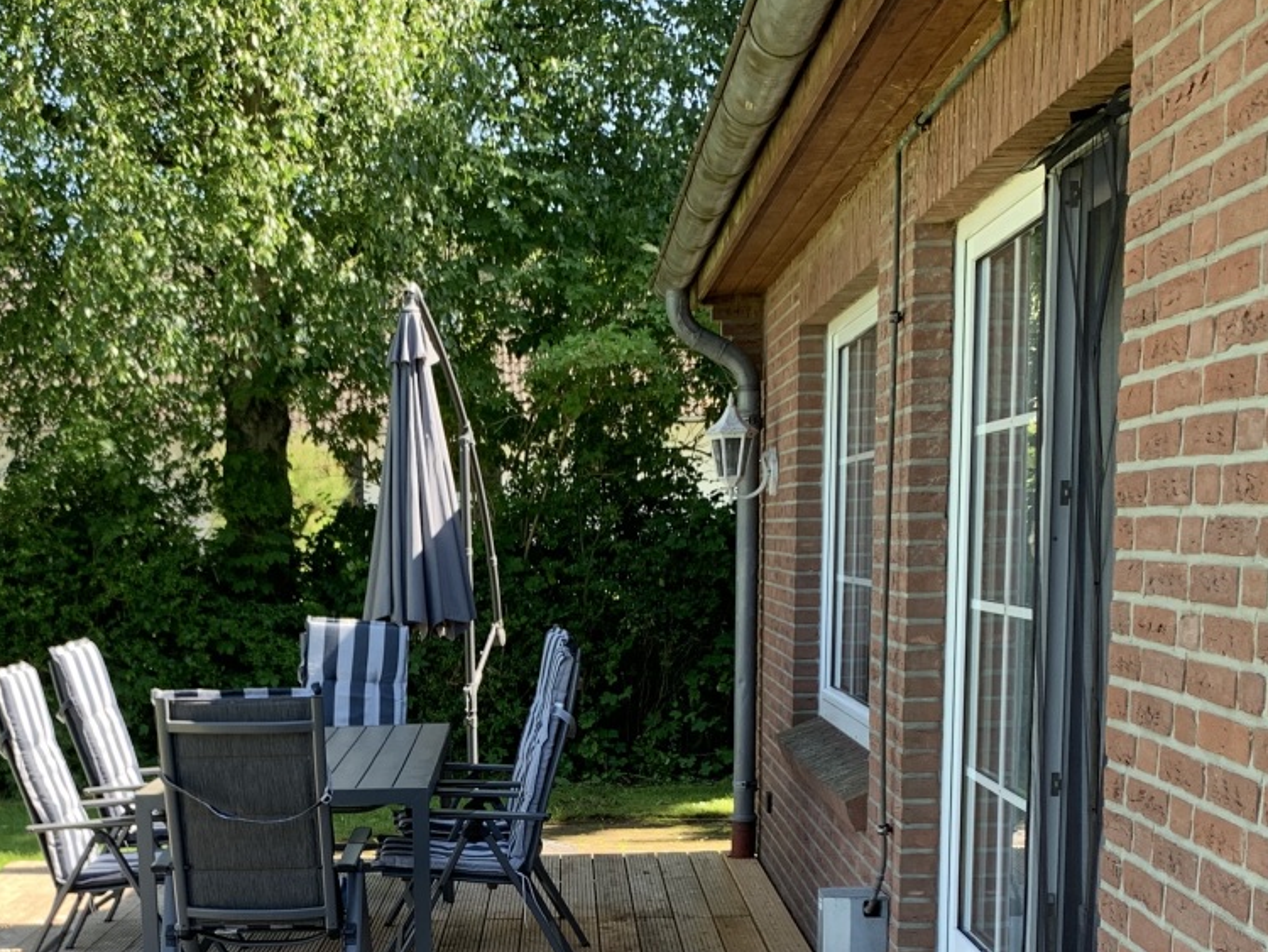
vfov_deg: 26.7
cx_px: 358
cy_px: 919
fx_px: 1905
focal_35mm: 52
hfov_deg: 36.2
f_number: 1.8
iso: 25
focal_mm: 4.25
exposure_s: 1/216
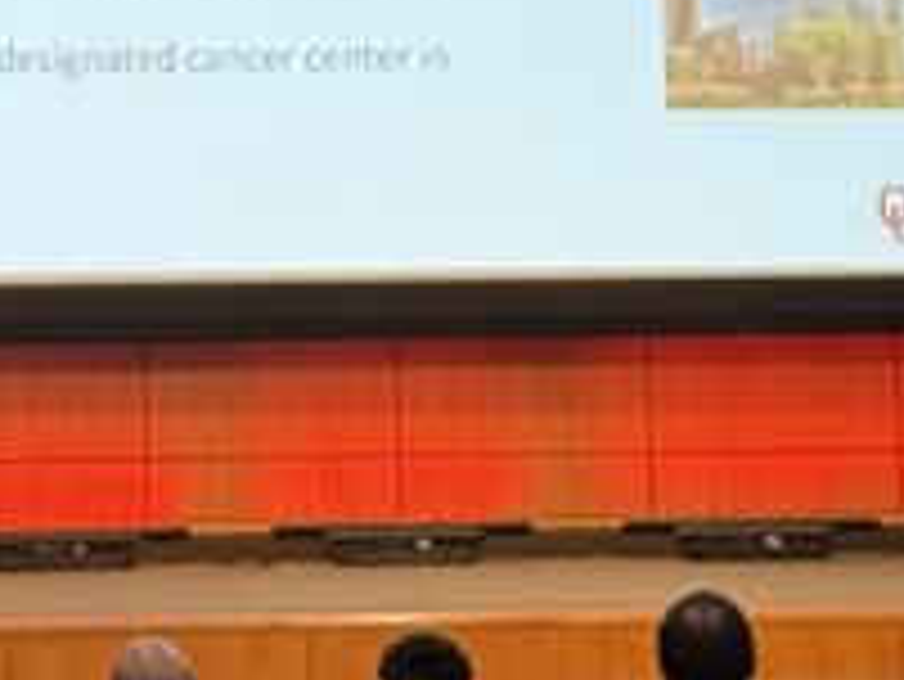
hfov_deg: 9.2
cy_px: -466
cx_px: -88
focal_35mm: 214
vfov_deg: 6.8
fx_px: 5592
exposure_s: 1/60
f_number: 1.8
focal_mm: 6.8
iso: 64
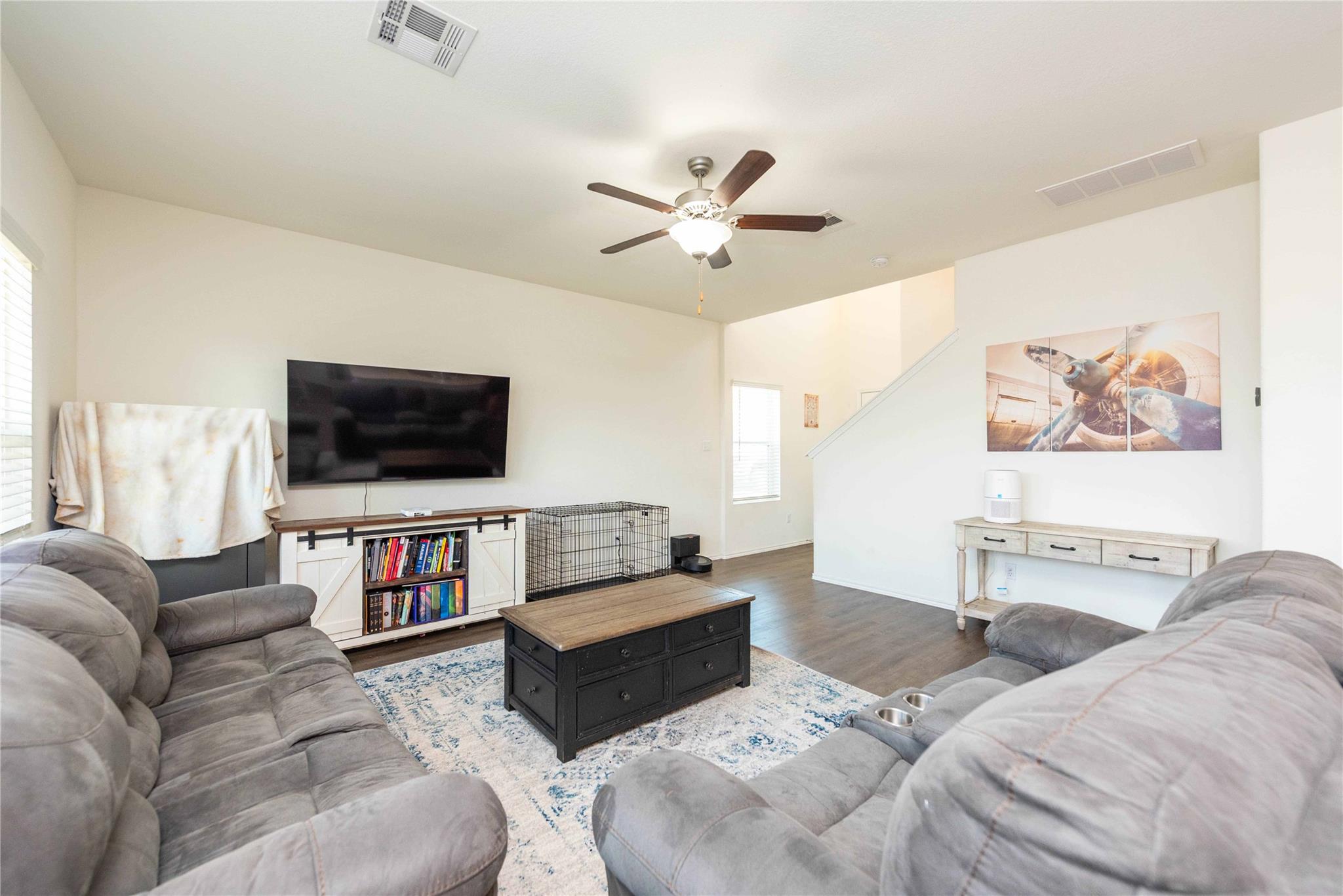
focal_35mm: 14
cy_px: 448
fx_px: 522
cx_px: 672
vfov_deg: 81.2
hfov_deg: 104.2
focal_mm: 14
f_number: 5
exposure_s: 1/100
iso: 800
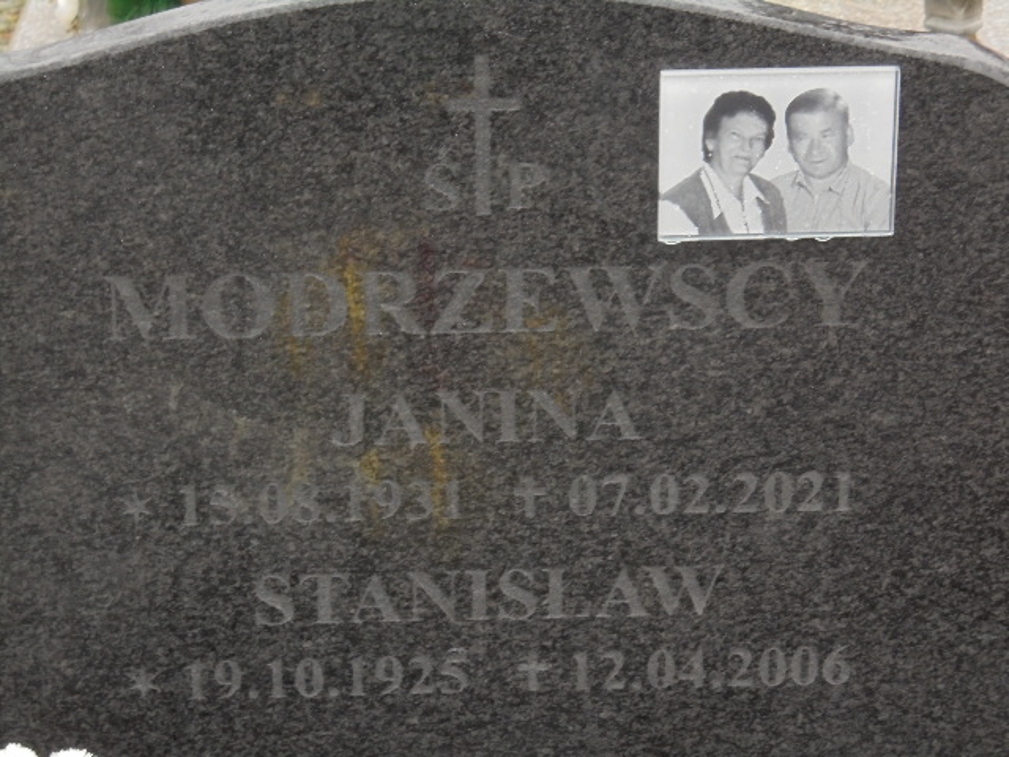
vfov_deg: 13.8
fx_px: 3119
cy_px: 378
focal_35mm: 107
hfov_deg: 18.4
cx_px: 504
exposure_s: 1/60
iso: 320
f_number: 5.1
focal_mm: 19.2
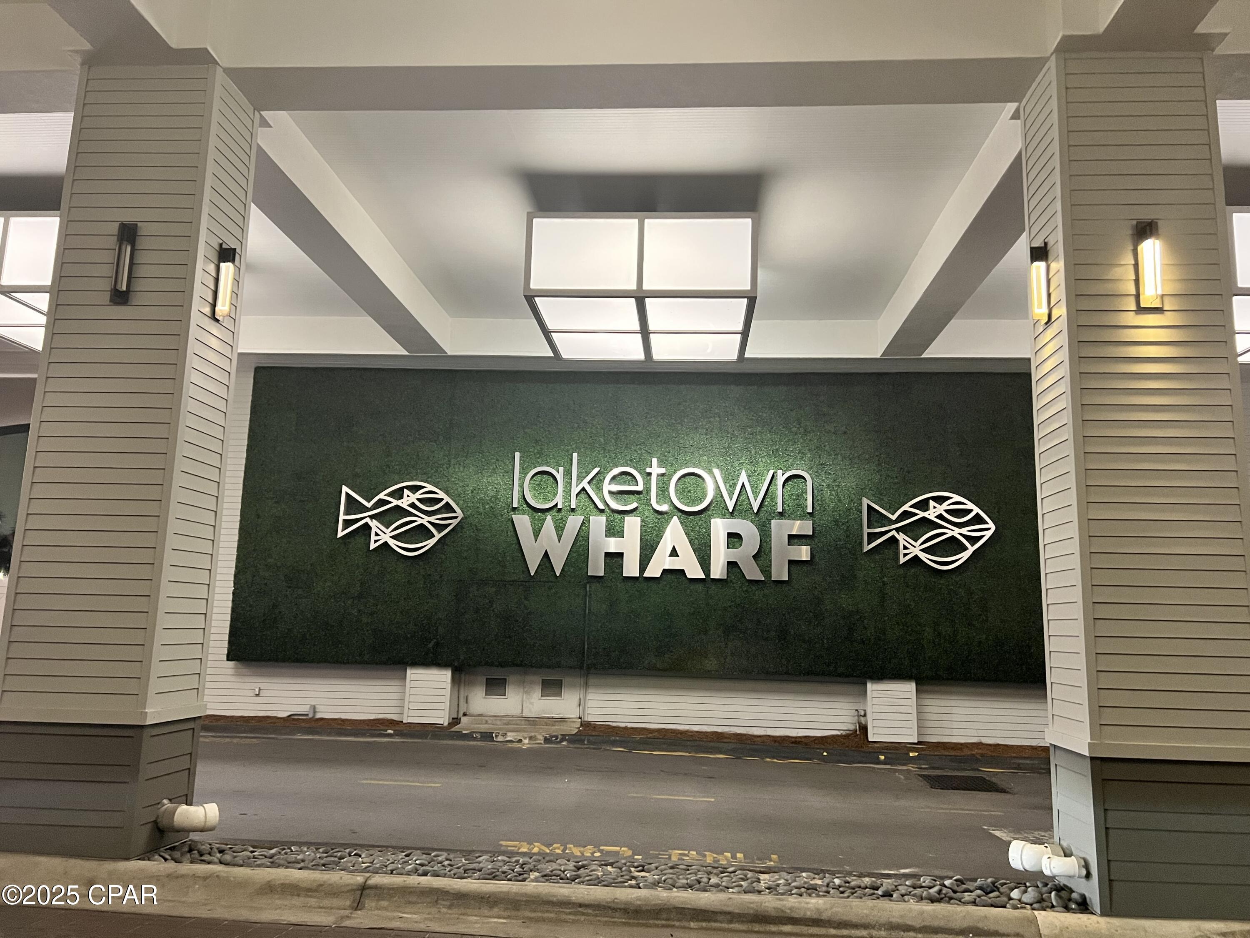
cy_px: 469
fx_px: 939
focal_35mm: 26
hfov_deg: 67.3
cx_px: 625
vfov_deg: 53.1
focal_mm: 5.7
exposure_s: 1/60
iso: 500
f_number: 1.5
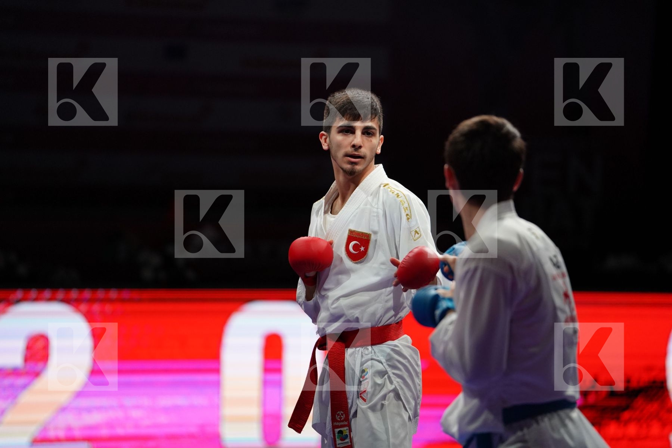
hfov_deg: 10.3
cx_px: 336
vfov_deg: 6.9
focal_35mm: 200
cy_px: 224
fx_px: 3733
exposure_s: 1/1000
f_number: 2.8
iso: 2000
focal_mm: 200
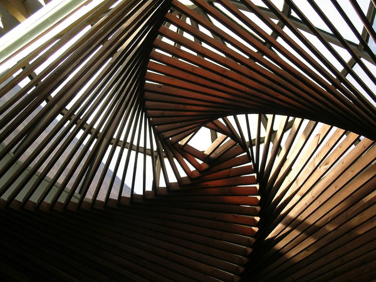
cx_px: 188
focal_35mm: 46
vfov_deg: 31.5
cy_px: 141
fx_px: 500
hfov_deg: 41.2
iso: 50
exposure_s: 1/49.8
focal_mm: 9.5
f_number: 3.7
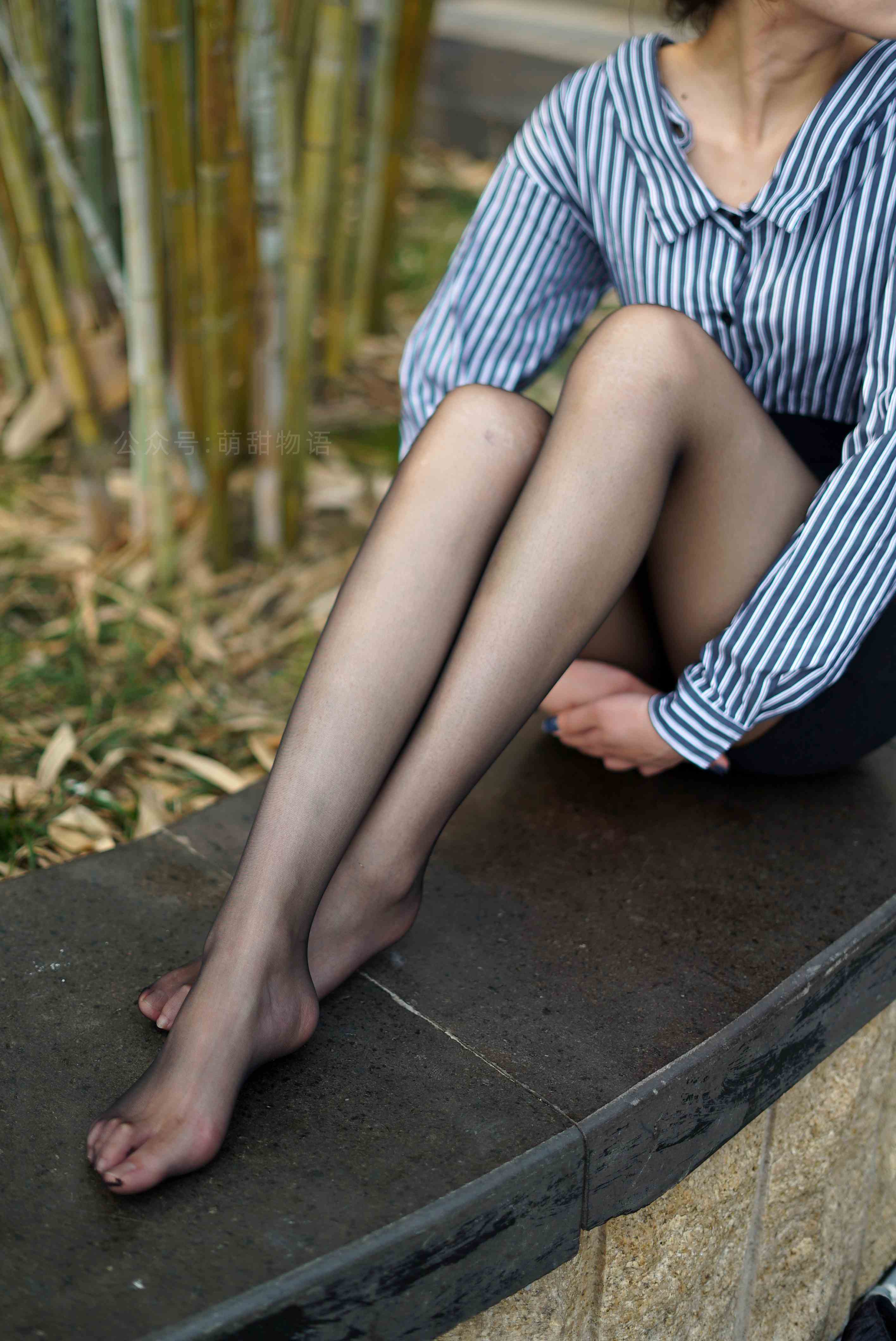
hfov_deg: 27.0
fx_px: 1864
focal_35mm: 50
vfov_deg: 39.6
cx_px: 448
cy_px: 670
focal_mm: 50
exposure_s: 1/1250
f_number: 1.8
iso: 100
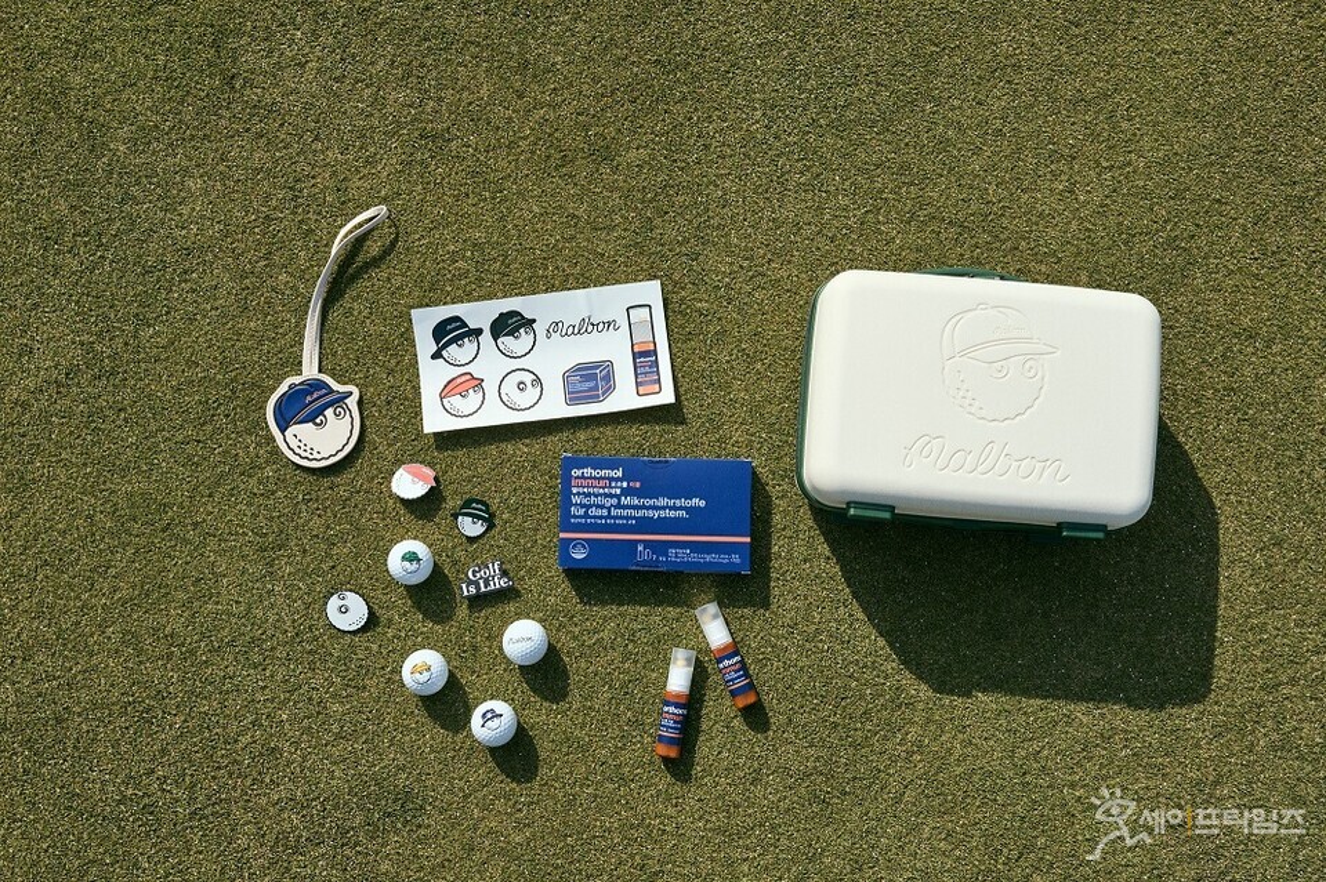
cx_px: 663
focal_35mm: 35
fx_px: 1288
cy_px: 441
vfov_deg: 37.8
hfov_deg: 54.5
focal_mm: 35
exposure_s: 1/320
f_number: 8
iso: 100
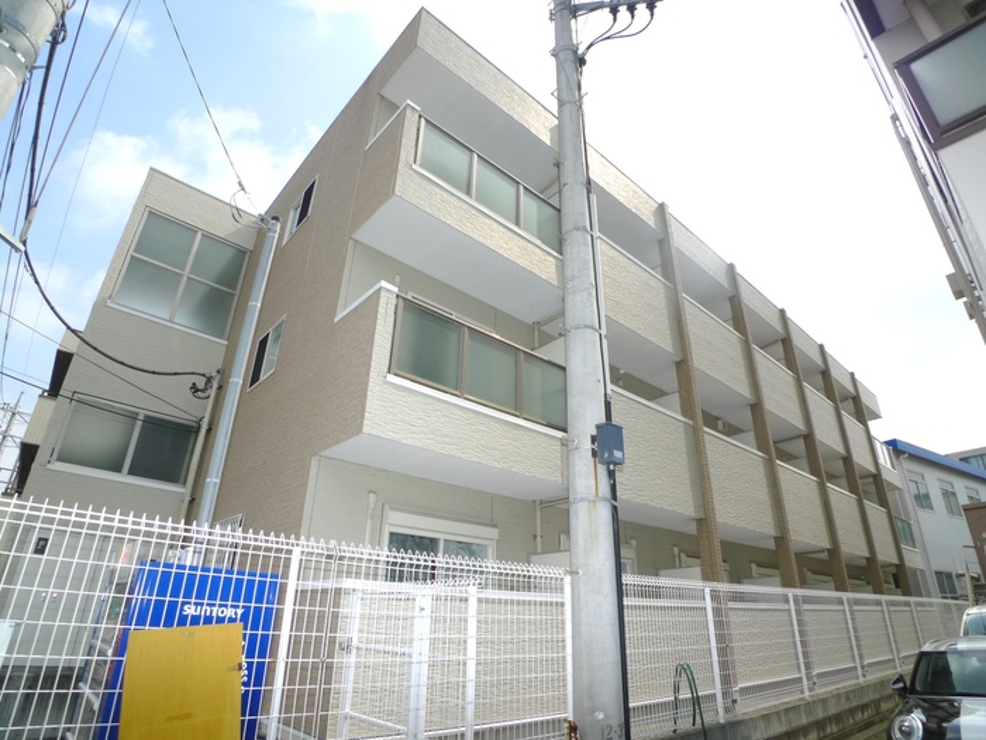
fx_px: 684
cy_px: 370
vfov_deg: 56.8
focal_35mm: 24
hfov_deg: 71.6
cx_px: 493
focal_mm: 5.1
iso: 100
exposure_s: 1/800
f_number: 4.5
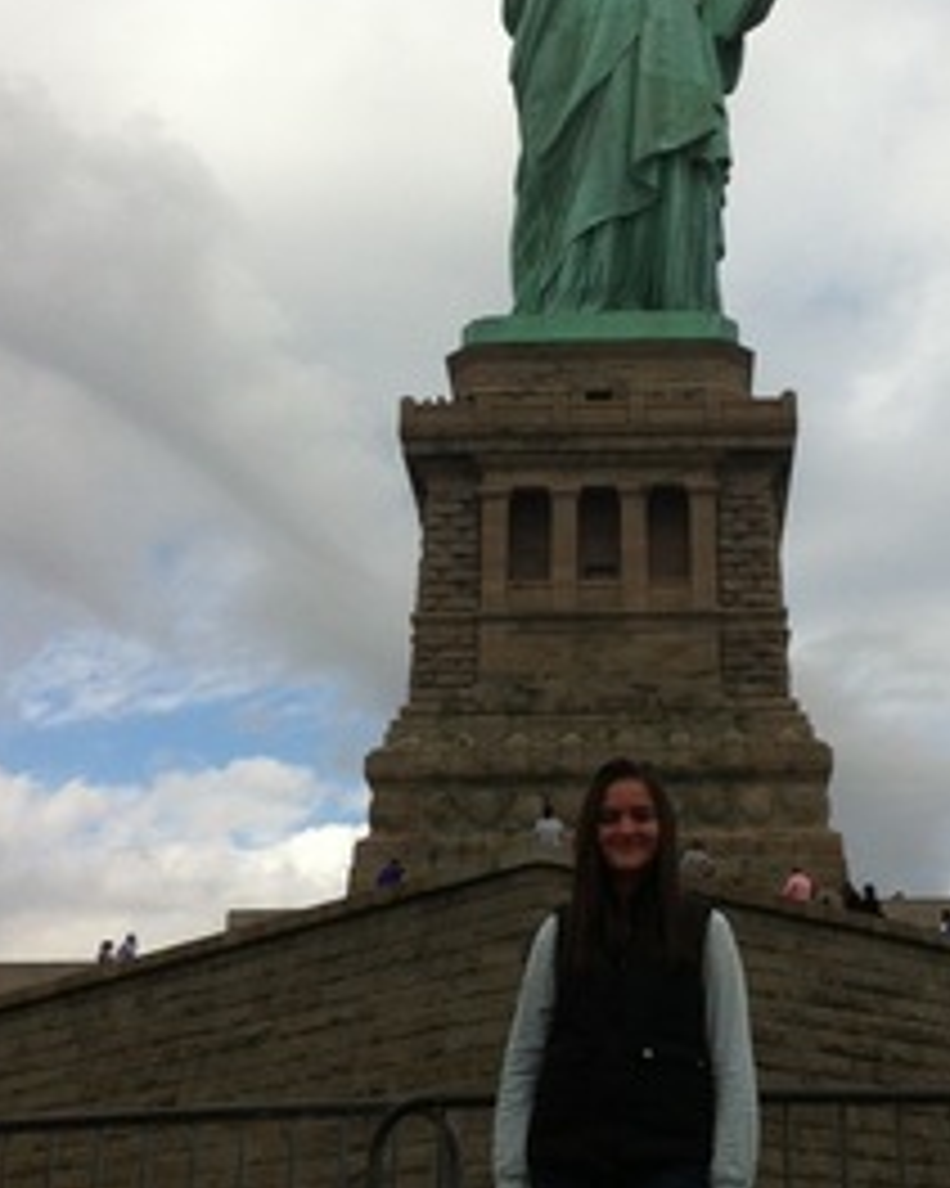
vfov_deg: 30.4
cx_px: 642
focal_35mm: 62
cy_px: 472
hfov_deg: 24.4
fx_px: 2180
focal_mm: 3.85
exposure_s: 1/2011
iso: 80
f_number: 2.8
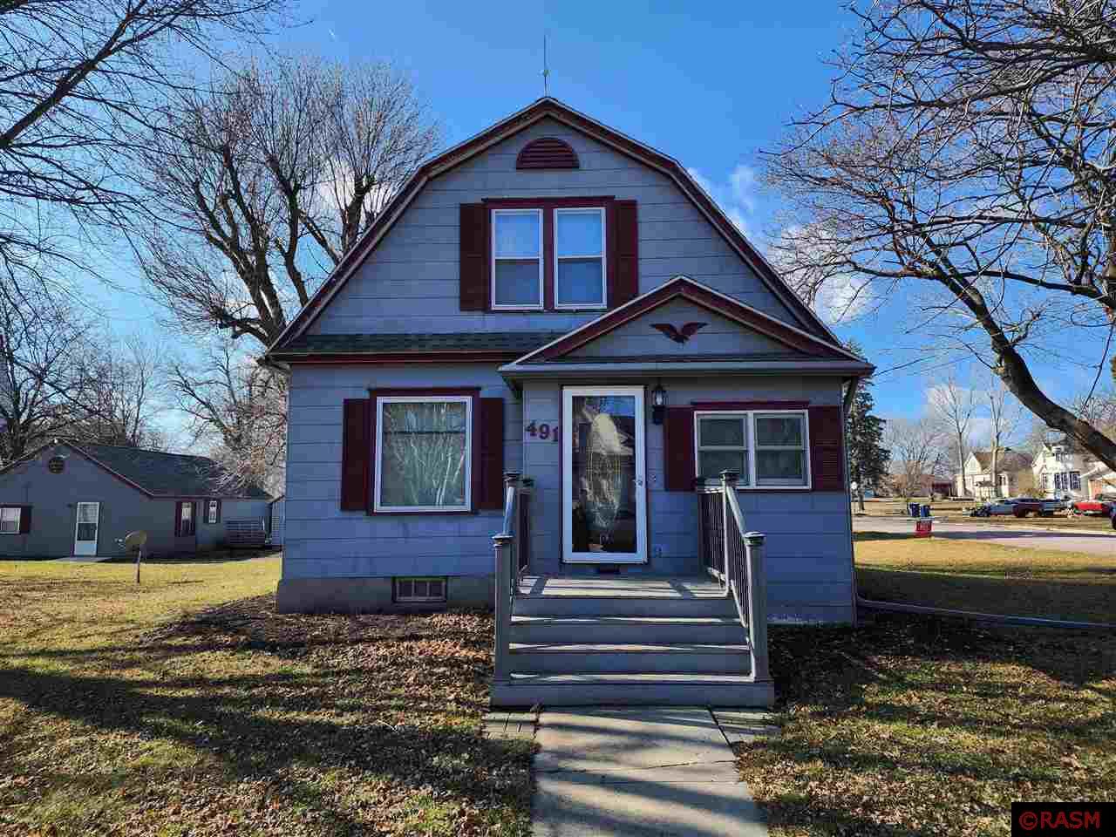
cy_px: 418
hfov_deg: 73.9
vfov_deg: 58.9
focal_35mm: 23
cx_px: 558
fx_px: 742
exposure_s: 1/449
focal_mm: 6.4
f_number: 1.8
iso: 12
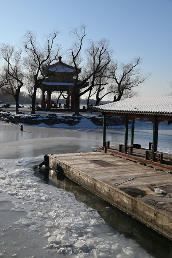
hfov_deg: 35.0
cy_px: 129
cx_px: 86
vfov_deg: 50.7
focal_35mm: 38
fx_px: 273
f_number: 8
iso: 100
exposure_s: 1/640
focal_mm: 38
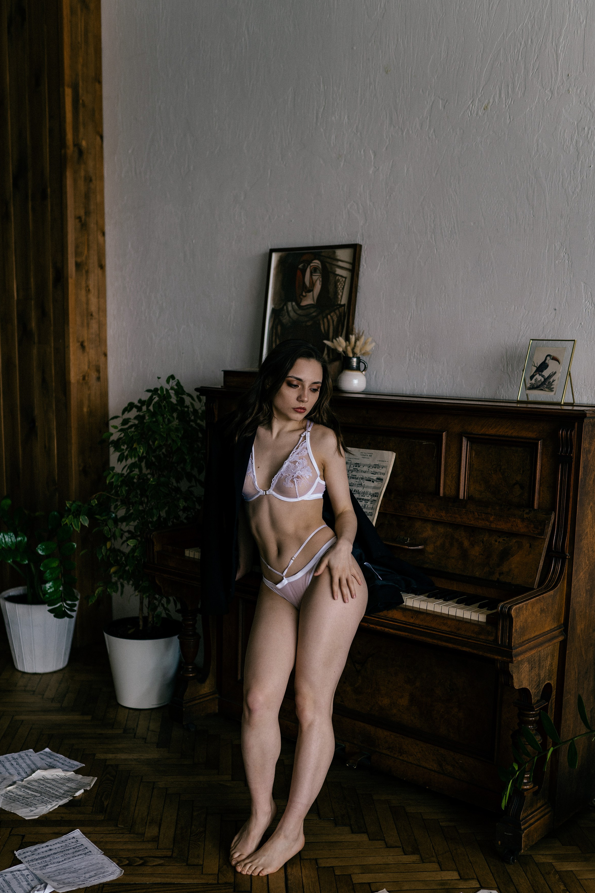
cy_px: 518
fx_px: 1016
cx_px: 289
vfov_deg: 47.2
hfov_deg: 32.6
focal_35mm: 41
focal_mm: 35
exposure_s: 1/80
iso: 50
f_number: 1.8
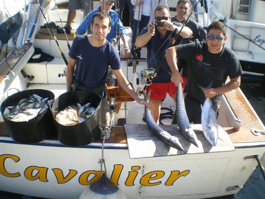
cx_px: 132
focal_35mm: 36
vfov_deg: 39.6
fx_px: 275
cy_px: 100
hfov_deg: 51.4
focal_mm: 6.3
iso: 50
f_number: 4.6
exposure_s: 1/125
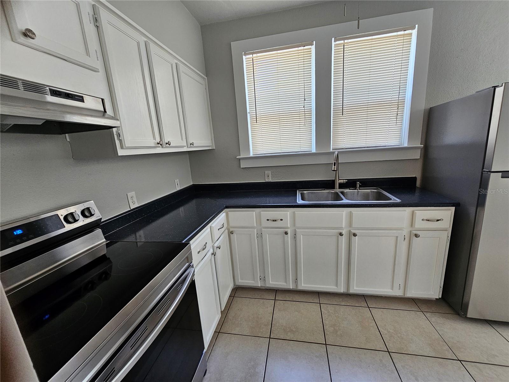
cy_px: 191
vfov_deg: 89.9
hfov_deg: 106.2
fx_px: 191
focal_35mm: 13
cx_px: 254
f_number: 2.2
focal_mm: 2.2
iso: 125
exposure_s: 1/60
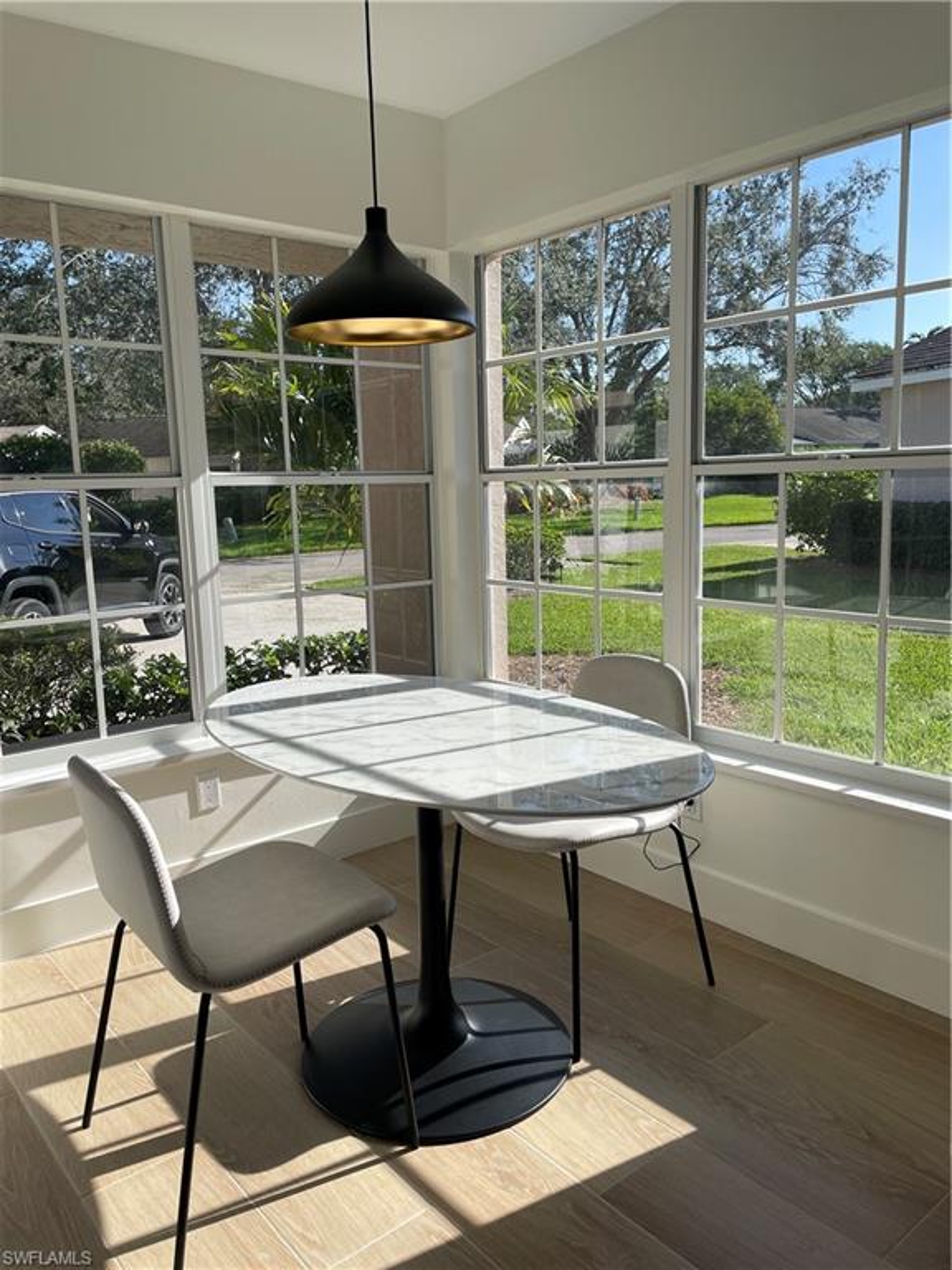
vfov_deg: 67.3
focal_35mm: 26
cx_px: 476
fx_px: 953
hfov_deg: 53.1
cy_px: 635
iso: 32
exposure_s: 1/1435
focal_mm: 4.2
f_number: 1.6
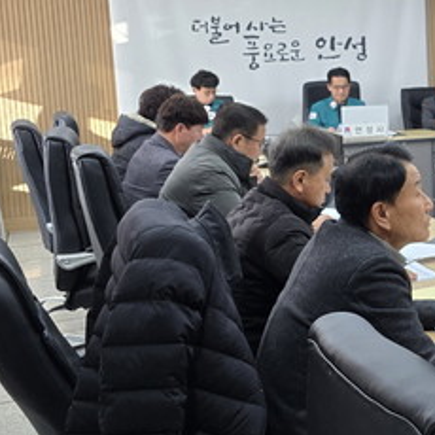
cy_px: 172
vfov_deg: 28.1
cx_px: 584
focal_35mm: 61
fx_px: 867
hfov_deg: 24.2
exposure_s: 1/120
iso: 125
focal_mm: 6.3
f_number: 1.7
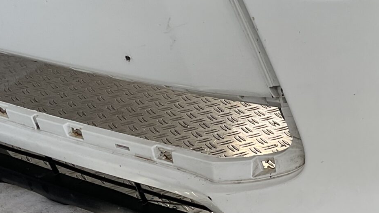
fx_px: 874
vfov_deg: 13.9
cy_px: 88
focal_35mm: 87
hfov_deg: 24.1
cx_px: 304
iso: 16
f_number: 1.8
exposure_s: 1/266
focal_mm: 3
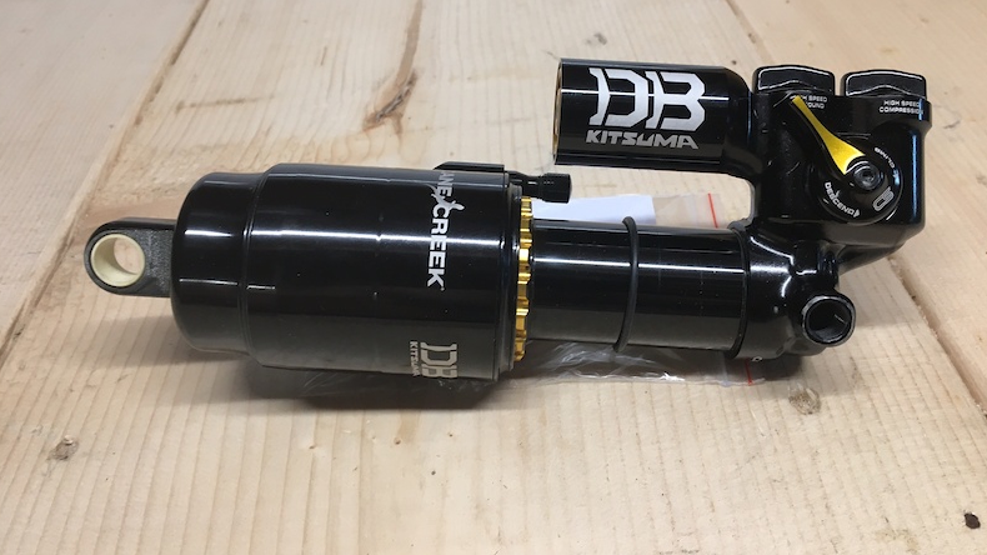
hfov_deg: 61.0
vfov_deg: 36.5
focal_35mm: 32
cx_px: 496
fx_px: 837
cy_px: 212
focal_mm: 4.15
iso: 64
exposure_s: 1/30
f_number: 2.2
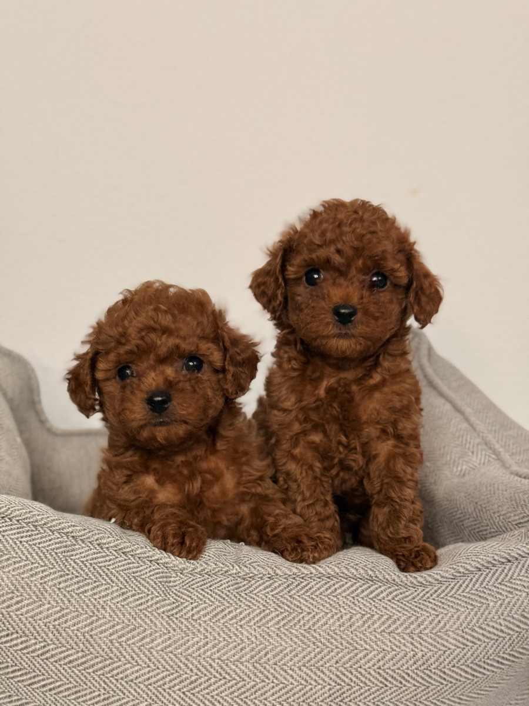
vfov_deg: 39.7
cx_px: 264
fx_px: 978
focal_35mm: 48
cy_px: 353
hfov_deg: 30.3
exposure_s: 1/60
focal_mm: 6.76
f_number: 1.78
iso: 200
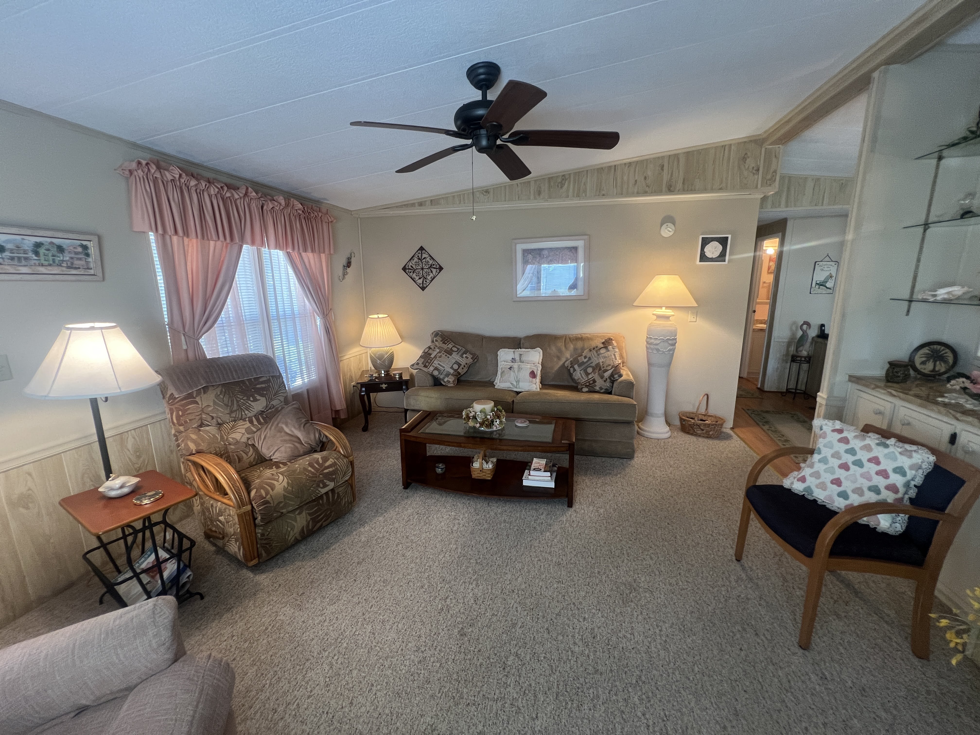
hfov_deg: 106.2
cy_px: 368
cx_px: 490
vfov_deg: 89.9
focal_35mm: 13
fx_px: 368
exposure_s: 1/60
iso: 160
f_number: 1.8
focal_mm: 1.57
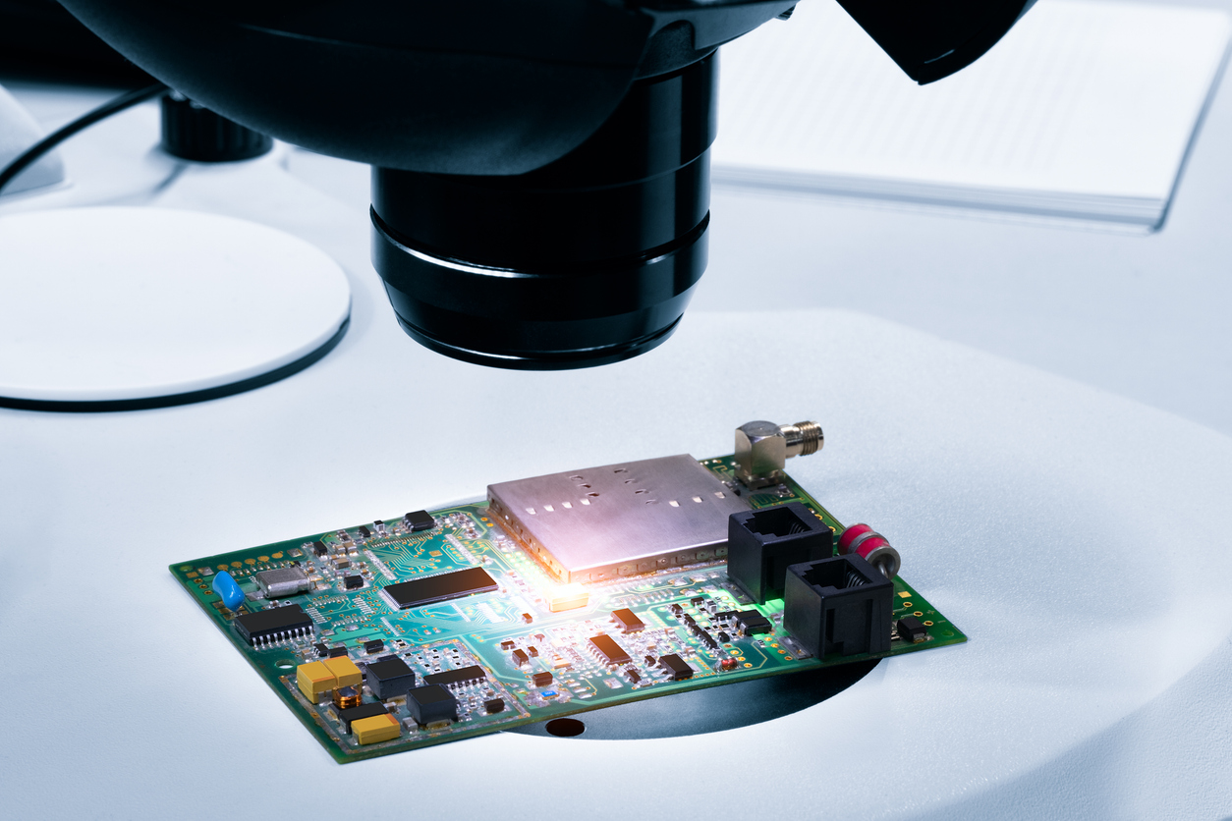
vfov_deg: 11.4
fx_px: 4106
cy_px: 410
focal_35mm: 120
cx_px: 616
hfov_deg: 17.1
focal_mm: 80
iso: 200
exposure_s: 1/1.25
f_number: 16
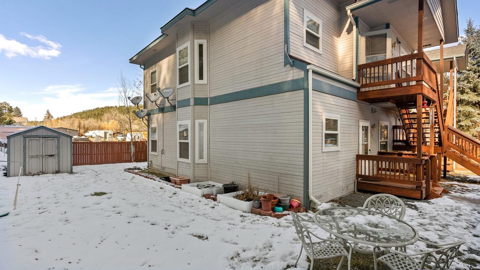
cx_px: 240
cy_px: 117
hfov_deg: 95.9
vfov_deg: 63.6
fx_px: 216
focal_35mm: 17
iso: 500
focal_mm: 16
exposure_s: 1/160
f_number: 9
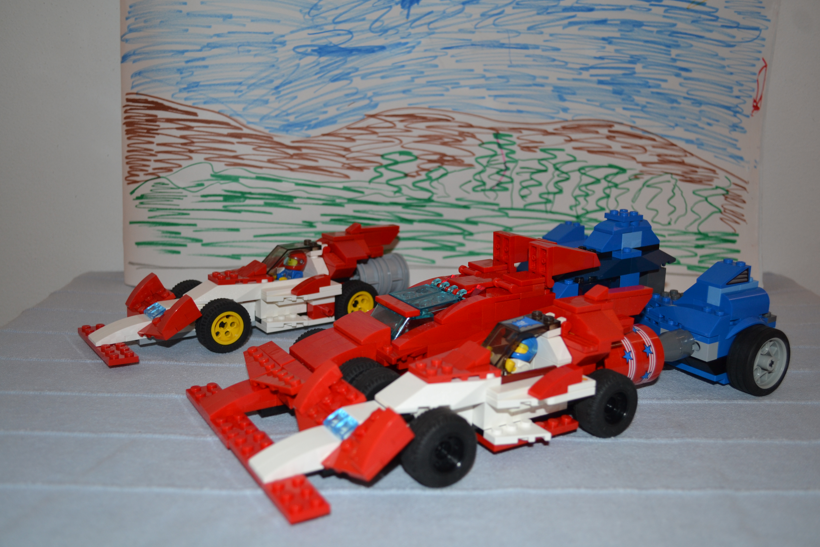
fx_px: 752
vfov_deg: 40.0
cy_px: 274
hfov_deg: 57.2
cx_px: 410
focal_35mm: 33
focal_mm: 22
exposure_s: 1/60
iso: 280
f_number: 4
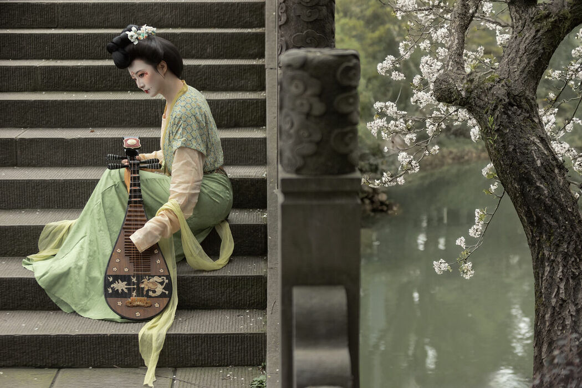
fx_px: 1132
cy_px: 194
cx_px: 291
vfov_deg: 19.5
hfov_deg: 28.8
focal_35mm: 70
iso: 100
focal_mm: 70
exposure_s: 1/400
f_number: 2.8
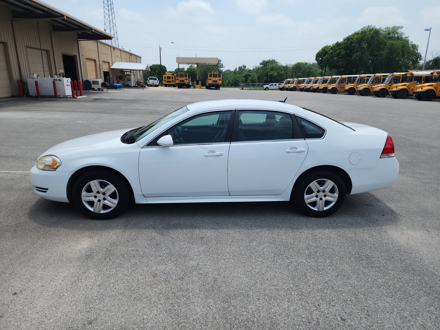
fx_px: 292
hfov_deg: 73.9
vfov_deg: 58.9
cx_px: 220
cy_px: 165
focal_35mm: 23
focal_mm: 6.4
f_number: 1.8
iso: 50
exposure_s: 1/1484
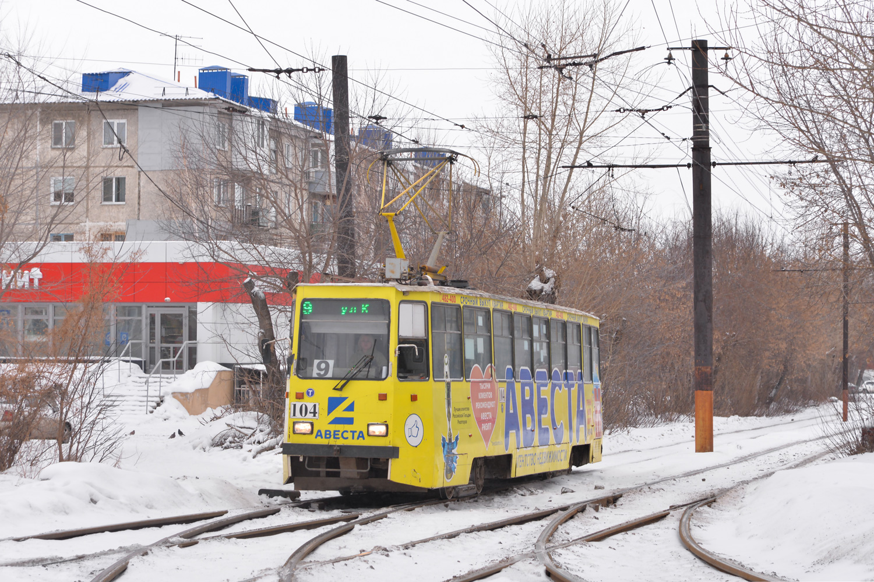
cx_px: 437
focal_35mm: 90
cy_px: 291
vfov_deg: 15.2
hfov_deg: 22.6
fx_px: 2185
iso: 640
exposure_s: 1/320
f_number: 7.1
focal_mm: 90
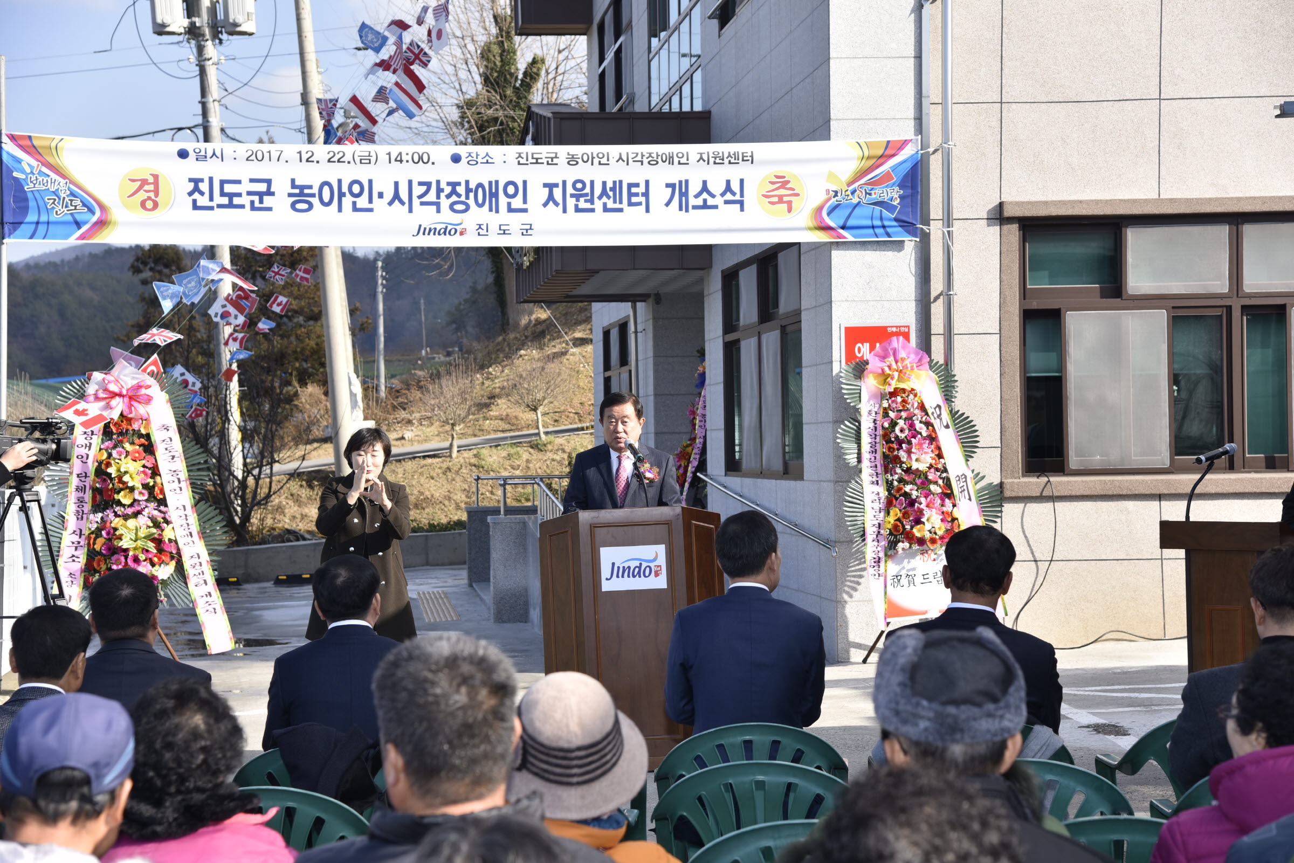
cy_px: 432
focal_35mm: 66
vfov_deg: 20.6
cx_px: 647
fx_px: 2373
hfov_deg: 30.5
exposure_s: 1/250
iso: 100
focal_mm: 66
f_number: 5.6
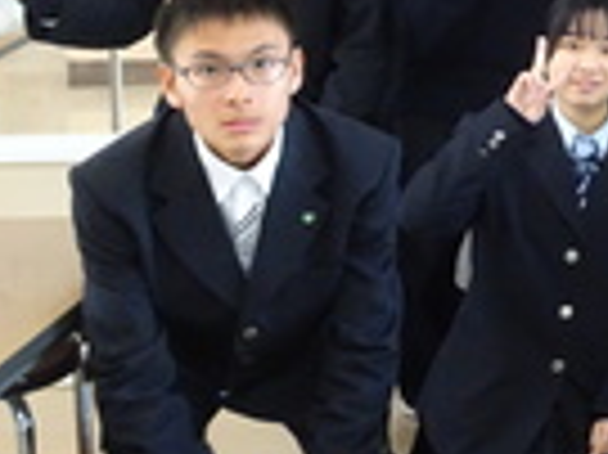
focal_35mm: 110
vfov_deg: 13.2
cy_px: -27
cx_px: 991
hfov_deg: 16.0
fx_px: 1930
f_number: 4
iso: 800
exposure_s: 1/40
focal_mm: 5.26
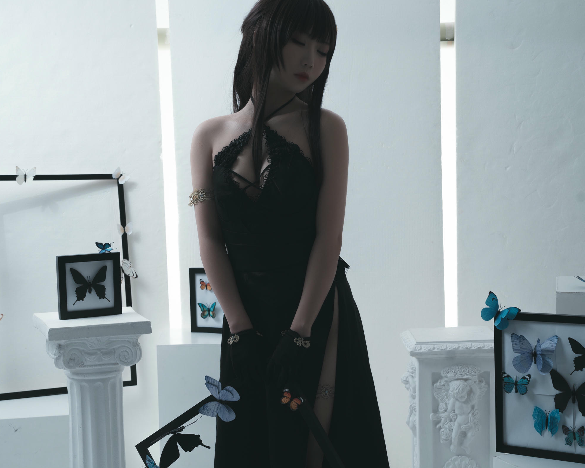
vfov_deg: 23.8
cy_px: 305
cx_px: 294
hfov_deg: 29.6
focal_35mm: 64
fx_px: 1108
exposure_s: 1/160
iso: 160
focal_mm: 45
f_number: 7.1
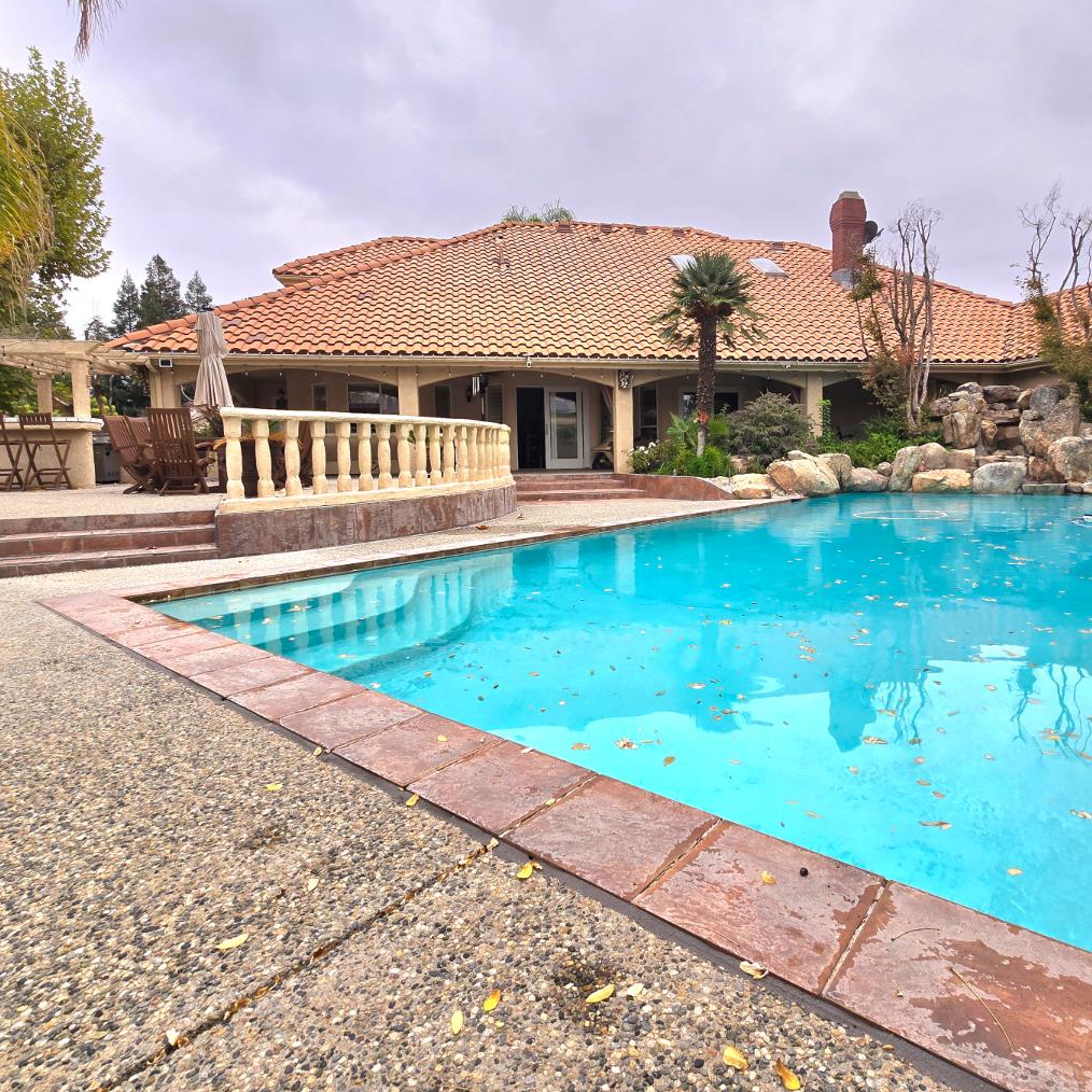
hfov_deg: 83.6
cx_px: 608
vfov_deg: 83.9
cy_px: 511
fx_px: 607
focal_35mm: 17
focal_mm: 2.2
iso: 50
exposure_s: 1/714
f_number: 2.2
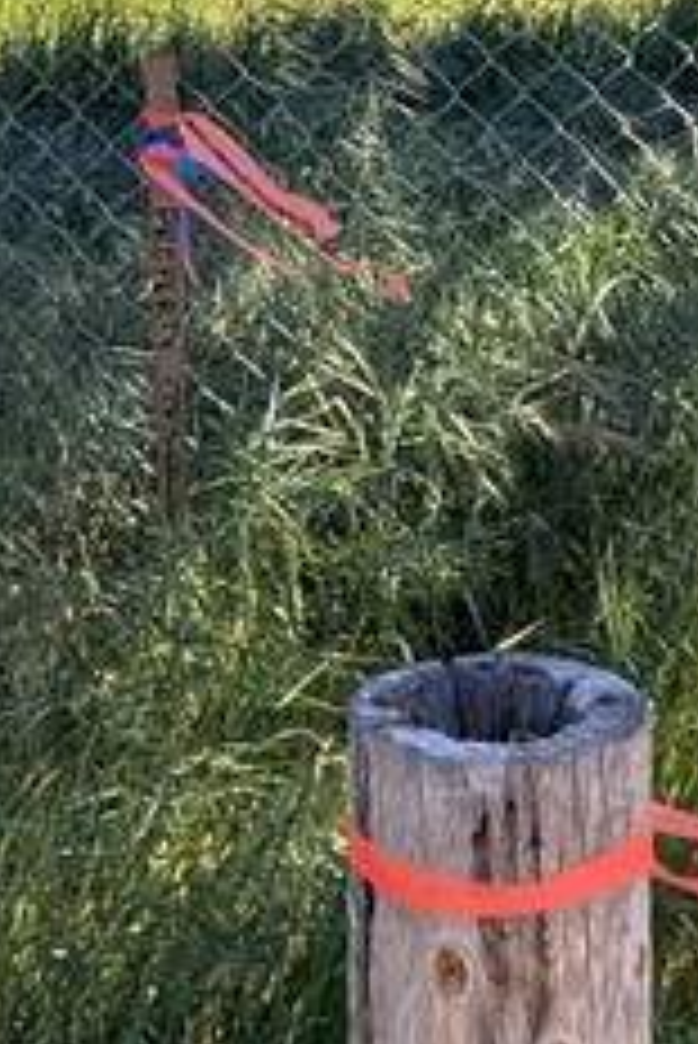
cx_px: 266
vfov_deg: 18.1
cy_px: -27
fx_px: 3194
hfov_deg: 12.5
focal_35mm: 110
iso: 40
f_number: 1.7
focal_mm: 4.53
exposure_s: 1/990
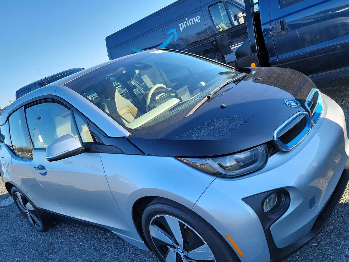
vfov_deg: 48.1
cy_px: 151
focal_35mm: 29
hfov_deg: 61.6
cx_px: 169
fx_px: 292
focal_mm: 6.7
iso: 50
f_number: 1.8
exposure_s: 1/285
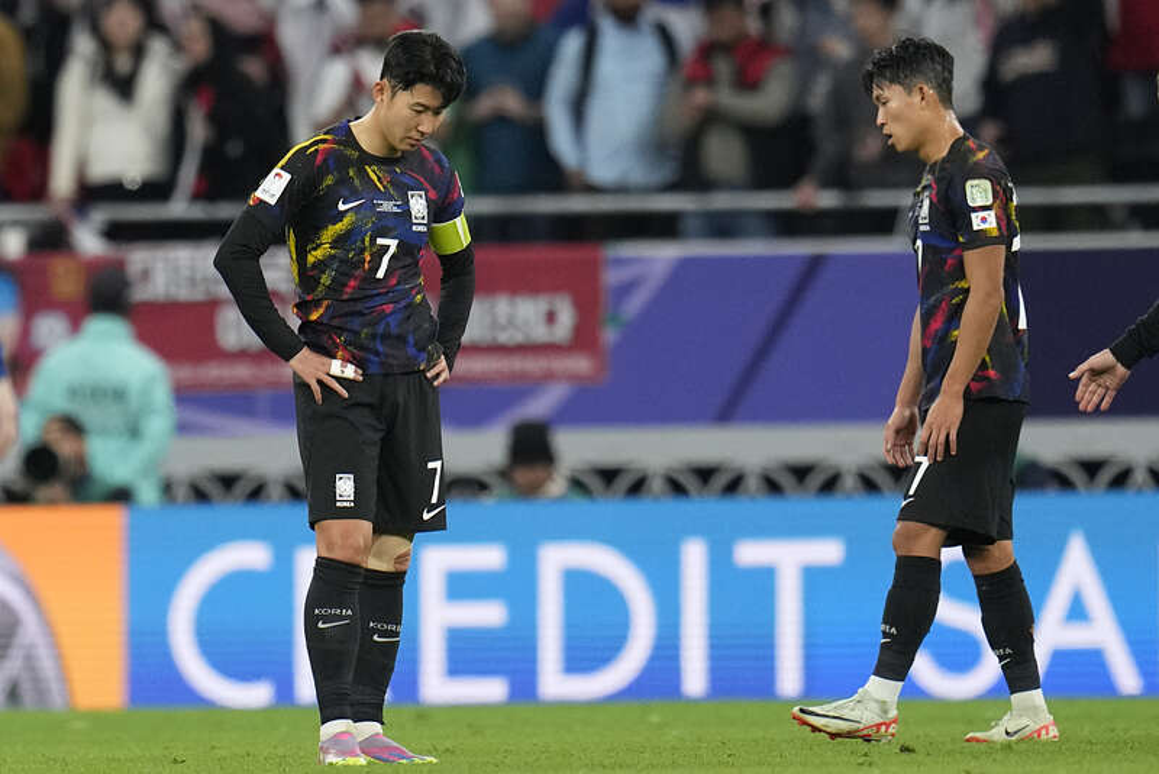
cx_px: 580
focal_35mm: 400
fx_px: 12882
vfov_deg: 3.4
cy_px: 387
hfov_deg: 5.2
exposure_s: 1/2000
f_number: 3.2
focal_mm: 400
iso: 2500
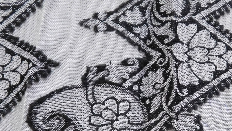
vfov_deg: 16.4
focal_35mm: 71
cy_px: 150
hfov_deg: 29.3
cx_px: 174
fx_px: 437
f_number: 3.2
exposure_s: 1/25
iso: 400
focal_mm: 5.3
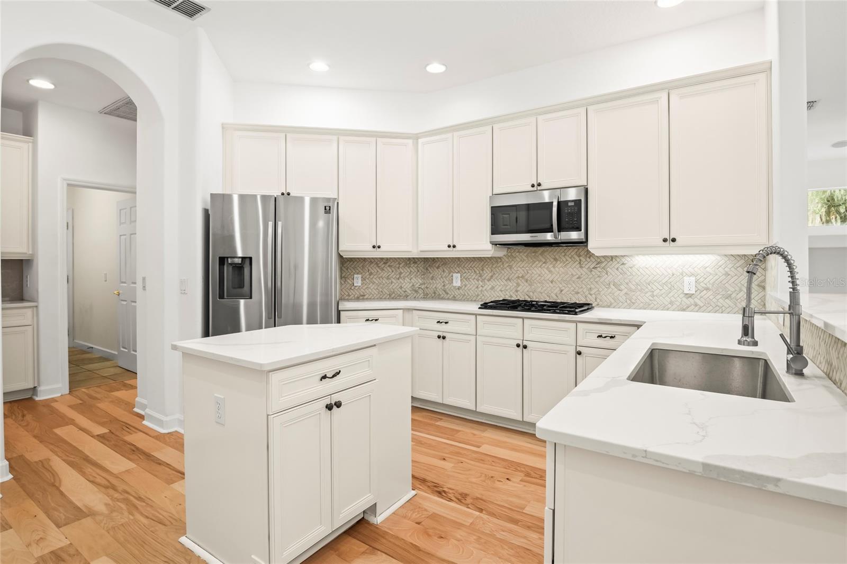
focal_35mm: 16
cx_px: 424
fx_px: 388
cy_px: 282
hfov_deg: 95.0
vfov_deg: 72.0
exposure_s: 1.6
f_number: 8
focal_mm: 11
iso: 100
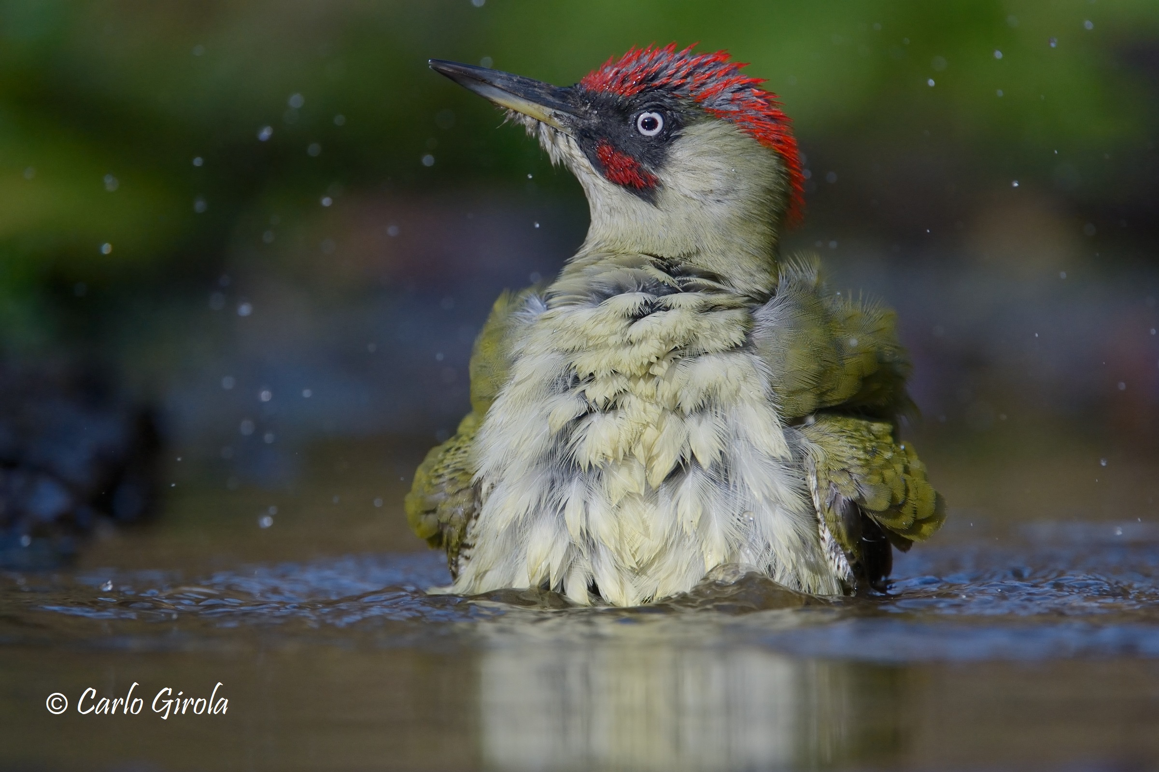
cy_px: 386
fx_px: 12877
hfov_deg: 5.2
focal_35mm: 400
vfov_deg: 3.4
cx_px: 580
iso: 2000
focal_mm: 400
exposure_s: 1/1250
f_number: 5.6
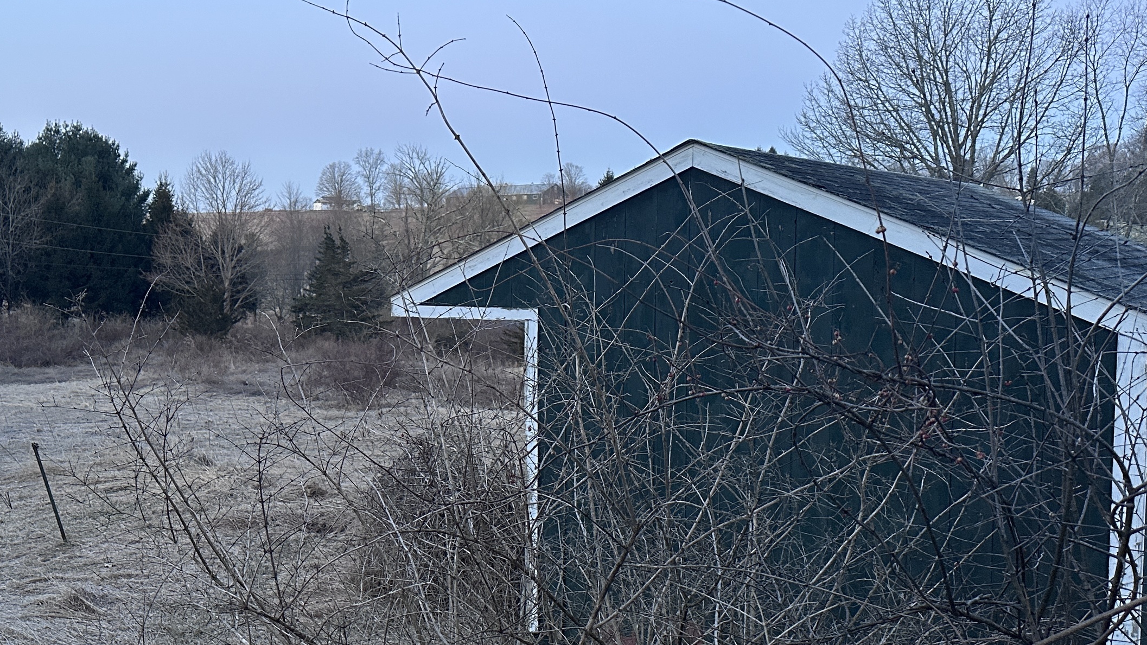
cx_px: 394
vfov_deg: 31.2
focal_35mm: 38
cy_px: 359
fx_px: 1156
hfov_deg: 51.9
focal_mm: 6.86
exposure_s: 1/60
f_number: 1.78
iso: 400
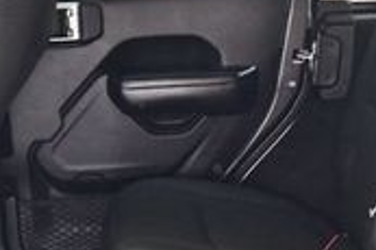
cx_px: 174
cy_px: 124
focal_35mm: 100
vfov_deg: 13.7
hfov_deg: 20.4
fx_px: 1043
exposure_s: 1/125
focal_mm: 18
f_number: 3.5
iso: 3200
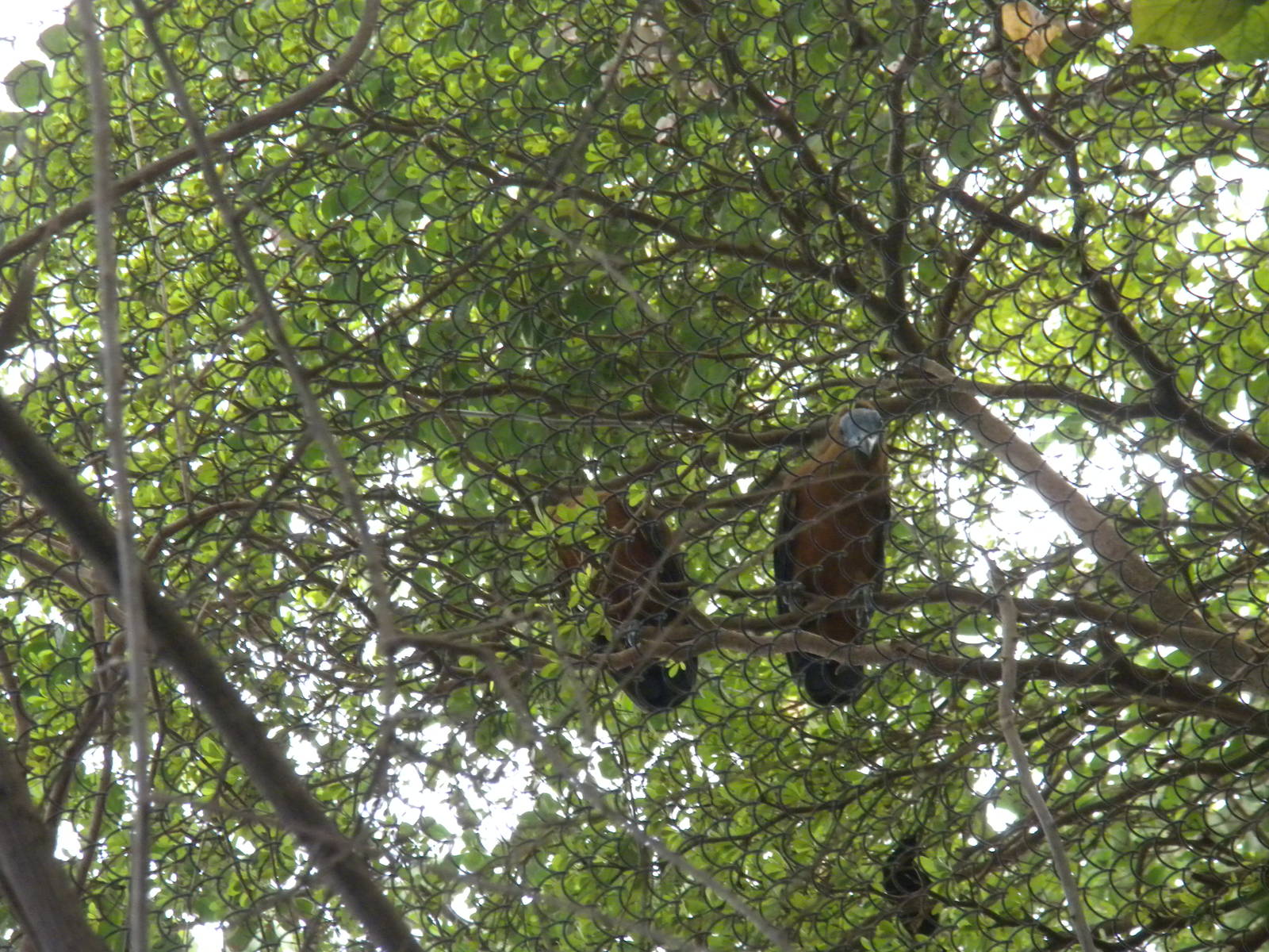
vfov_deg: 5.7
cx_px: 634
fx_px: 9531
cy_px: 476
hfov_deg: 7.6
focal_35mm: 260
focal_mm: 46.2
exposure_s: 1/58.4
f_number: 5.3
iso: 400
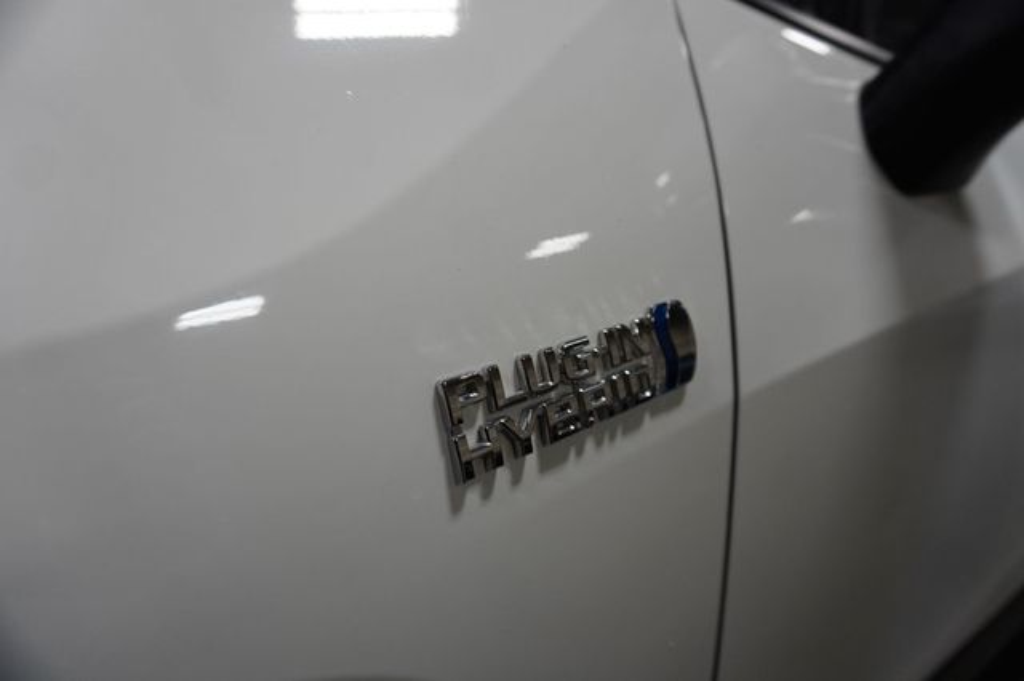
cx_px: 512
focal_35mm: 24
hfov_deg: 73.8
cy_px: 340
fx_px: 682
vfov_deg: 53.1
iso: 250
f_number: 4
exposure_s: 1/60
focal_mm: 16
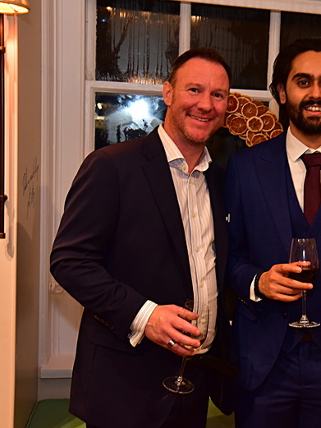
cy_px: 218
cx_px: 275
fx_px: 766
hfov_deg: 23.2
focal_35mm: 62
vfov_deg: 31.2
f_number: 5
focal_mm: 42
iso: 1600
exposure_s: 1/50
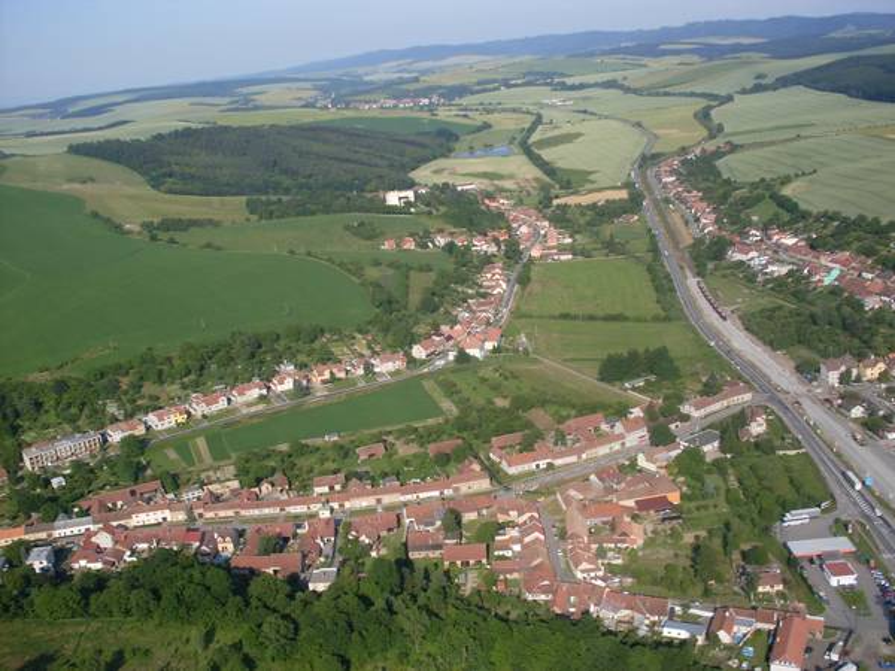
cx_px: 448
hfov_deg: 49.0
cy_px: 336
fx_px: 982
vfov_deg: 37.7
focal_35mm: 38
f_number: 8.4
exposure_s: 1/250
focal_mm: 6.3
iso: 80
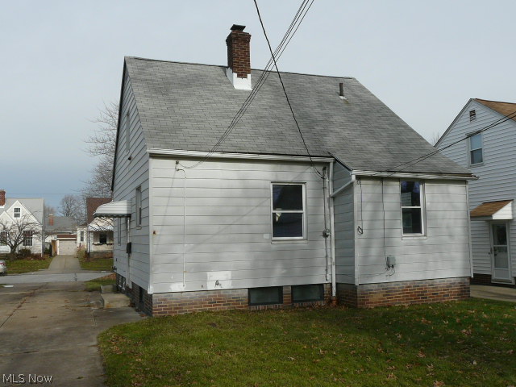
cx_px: 258
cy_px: 194
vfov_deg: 41.8
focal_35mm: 34
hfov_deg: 54.0
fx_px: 507
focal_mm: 4.6
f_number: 5.6
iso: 100
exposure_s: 1/400
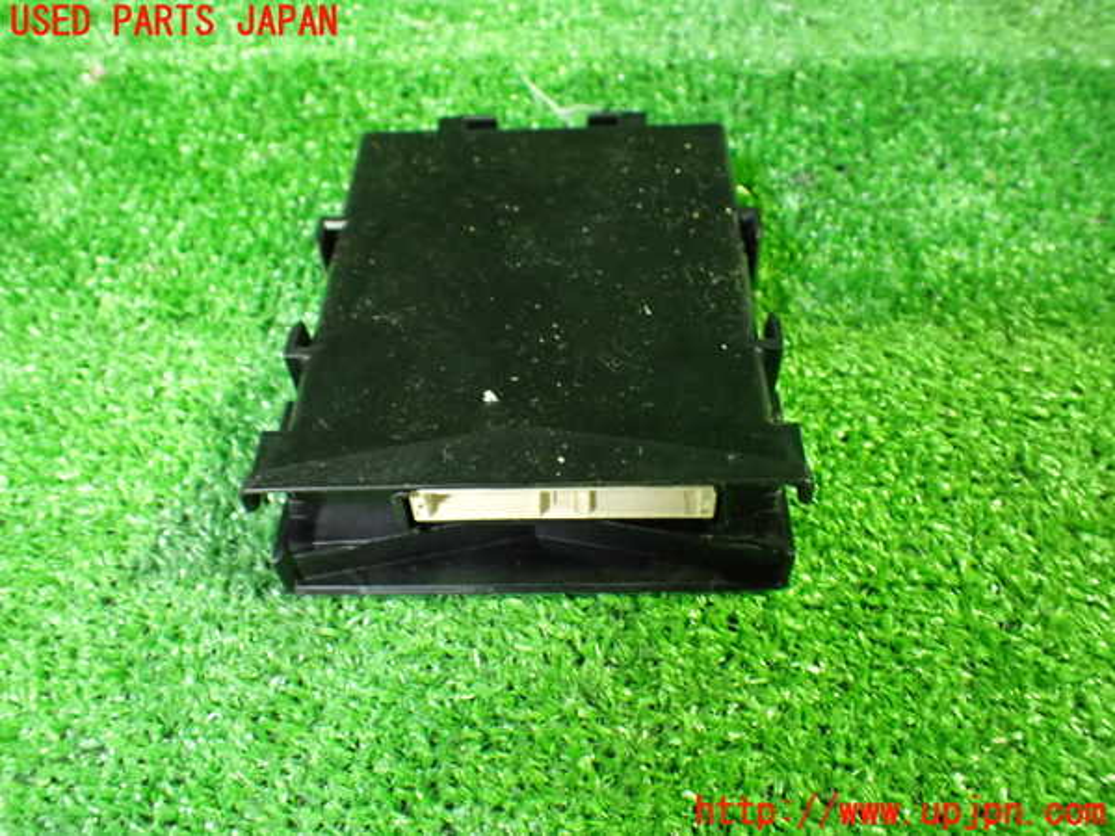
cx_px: 558
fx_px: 966
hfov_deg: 60.0
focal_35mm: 30
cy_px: 418
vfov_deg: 46.8
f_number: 2.3
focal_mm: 5.4
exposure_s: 1/30
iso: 1250
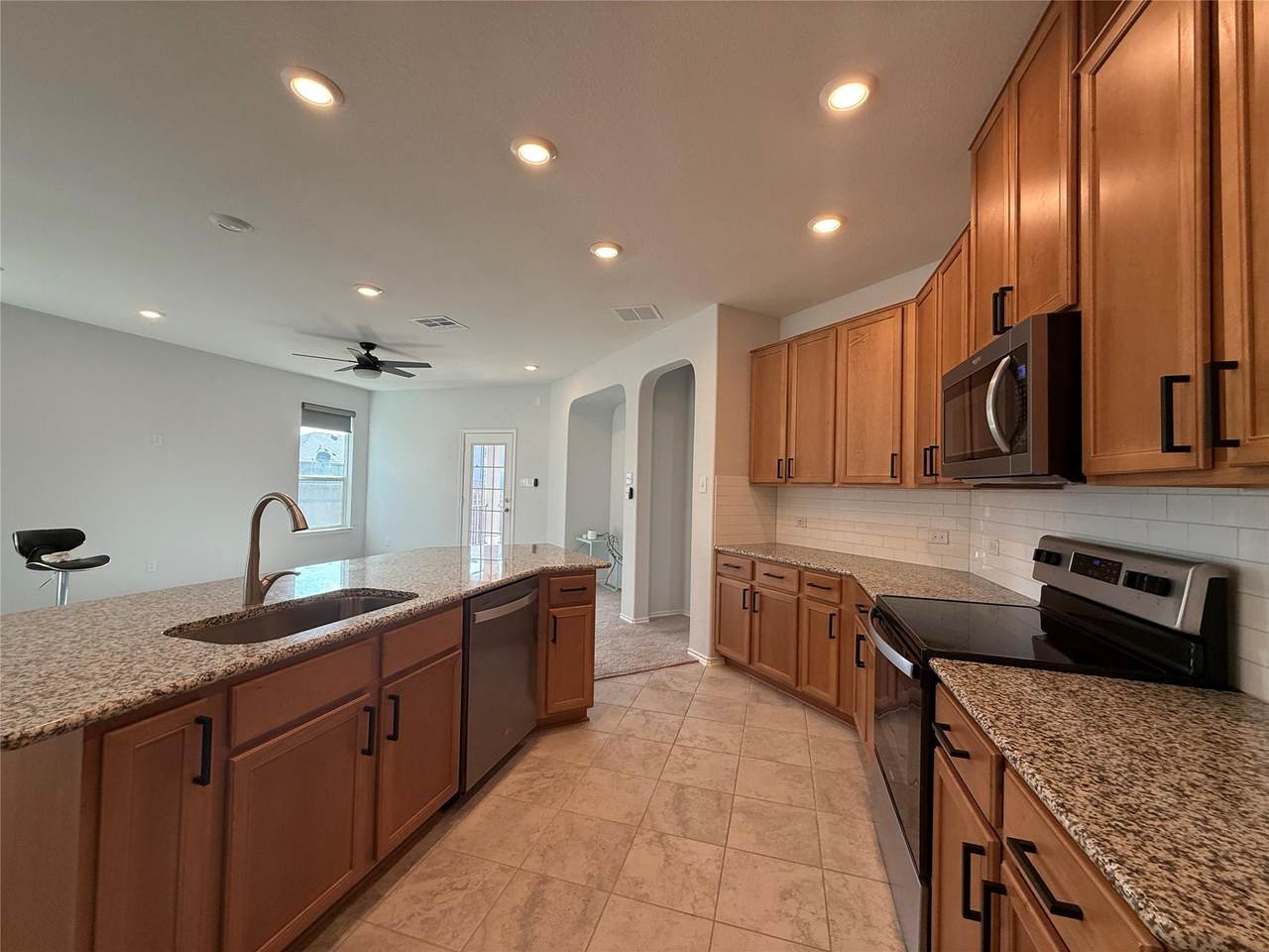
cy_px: 476
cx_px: 634
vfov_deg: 85.7
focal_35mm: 14
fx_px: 513
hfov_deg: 102.1
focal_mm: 2.22
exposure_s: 1/120
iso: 100
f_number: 2.2
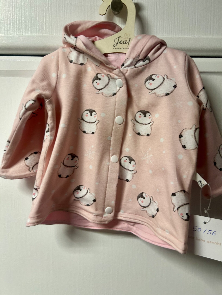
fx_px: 222
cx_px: 111
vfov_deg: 67.3
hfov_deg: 53.1
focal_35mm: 26
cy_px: 148
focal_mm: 5.7
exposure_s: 1/50
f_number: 1.5
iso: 100
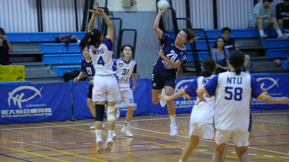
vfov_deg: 7.4
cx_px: 144
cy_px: 69
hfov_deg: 13.2
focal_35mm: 163
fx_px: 1249
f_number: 2.8
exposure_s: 1/160
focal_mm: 155
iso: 1600
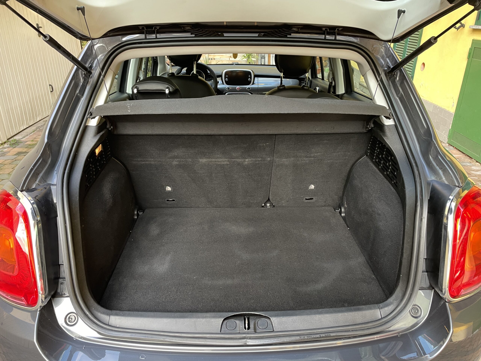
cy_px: 180
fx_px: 361
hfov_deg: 67.3
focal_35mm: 26
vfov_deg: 53.1
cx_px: 240
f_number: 1.6
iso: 125
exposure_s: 1/83
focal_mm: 4.2
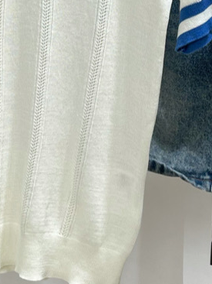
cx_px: 8
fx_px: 989
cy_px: 15
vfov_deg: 16.0
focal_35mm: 121
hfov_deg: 12.1
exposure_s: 1/165
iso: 32
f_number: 1.6
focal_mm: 5.1
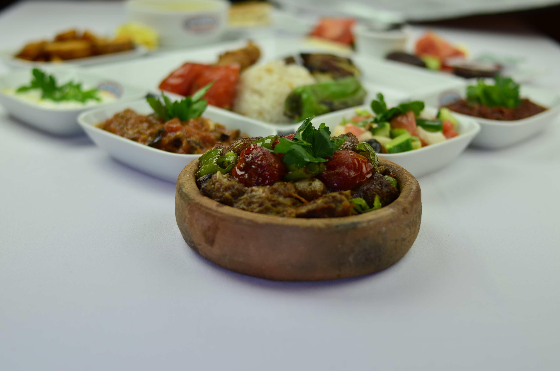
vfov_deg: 25.6
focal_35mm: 52
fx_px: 815
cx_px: 280
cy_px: 186
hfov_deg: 37.9
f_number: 2.5
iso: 100
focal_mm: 35
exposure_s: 1/400
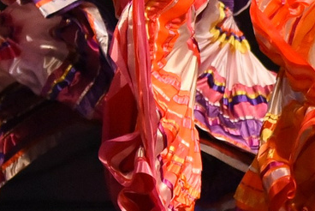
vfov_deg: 2.8
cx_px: 734
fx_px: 4264
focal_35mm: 487
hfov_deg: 4.2
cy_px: 30
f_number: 3.2
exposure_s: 1/800
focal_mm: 70
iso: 5000
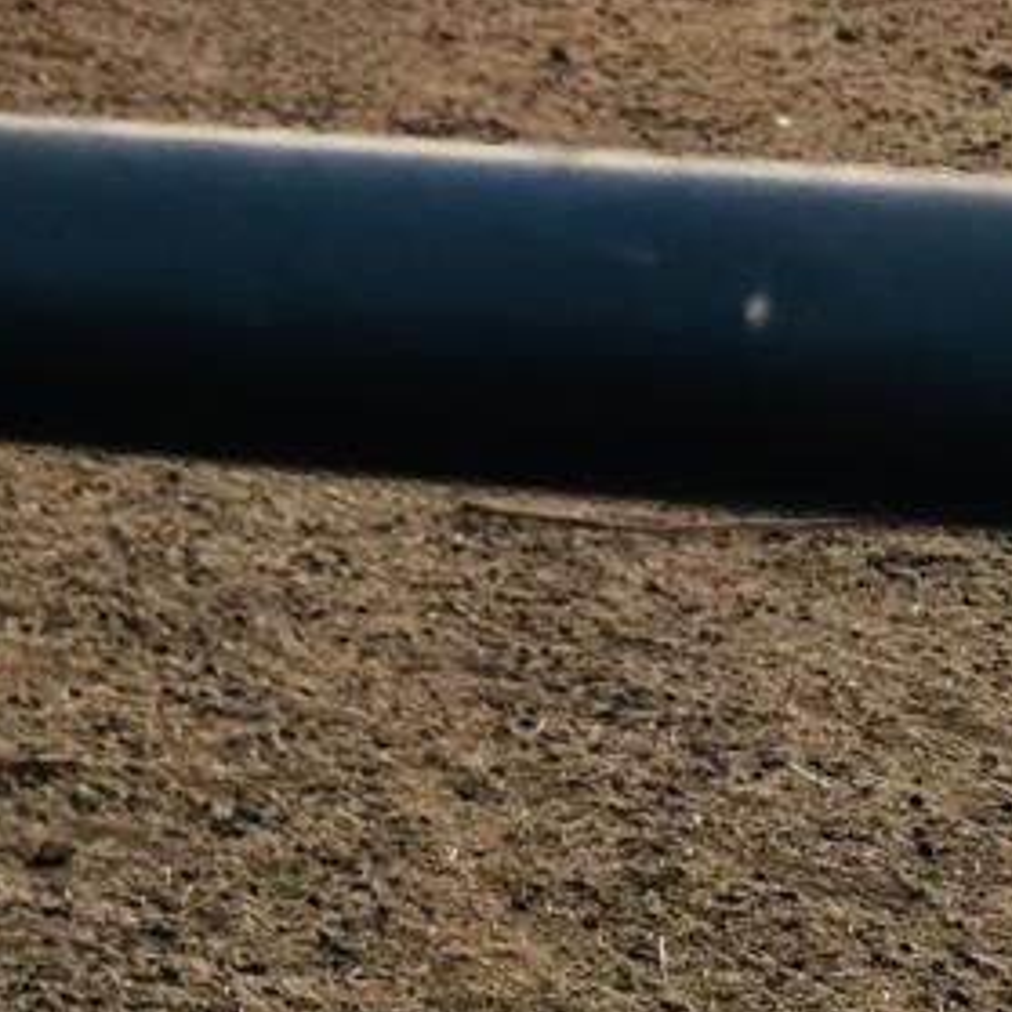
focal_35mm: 114
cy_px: -651
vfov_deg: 14.0
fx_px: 3771
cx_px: -1386
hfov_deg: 12.3
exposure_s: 1/404
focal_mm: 6.86
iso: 80
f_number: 1.78
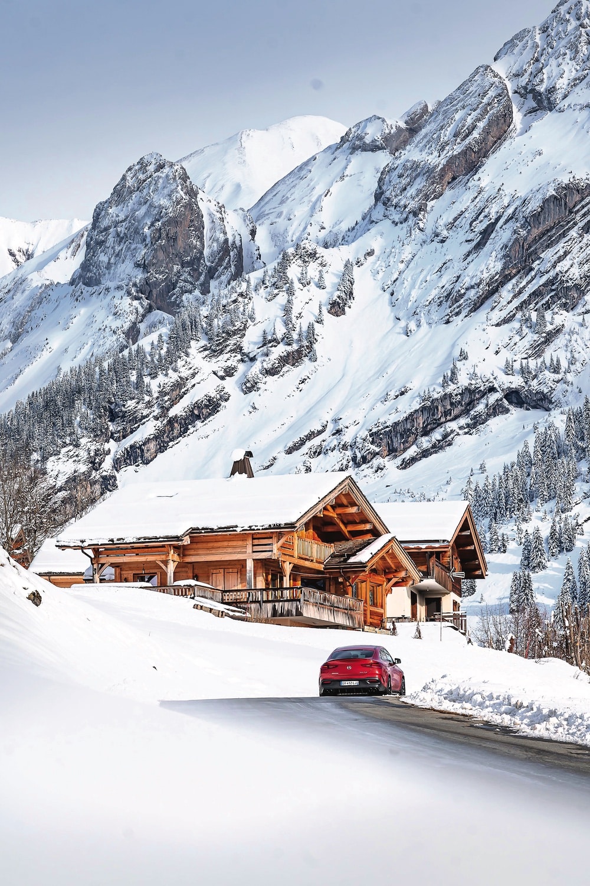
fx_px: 3859
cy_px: 443
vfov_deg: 13.1
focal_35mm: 157
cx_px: 295
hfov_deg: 8.7
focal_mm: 105
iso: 100
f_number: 9
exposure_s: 1/320
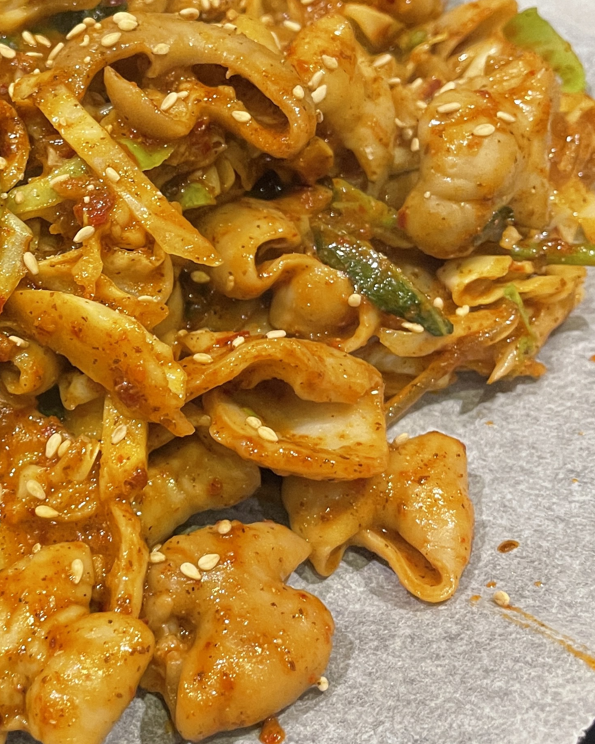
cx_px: 2
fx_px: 1232
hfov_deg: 25.8
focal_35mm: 56
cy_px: 341
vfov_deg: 33.6
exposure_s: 1/40
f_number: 1.6
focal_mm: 4.2
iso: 400
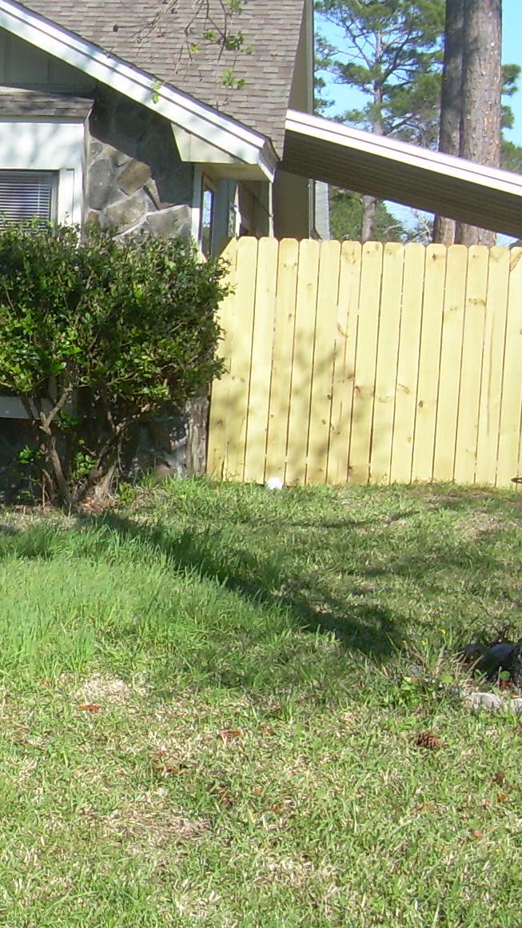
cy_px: 372
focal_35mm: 81
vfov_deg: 26.2
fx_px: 1993
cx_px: -224
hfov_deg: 14.1
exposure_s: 1/273
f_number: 4.6
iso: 50
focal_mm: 6.3
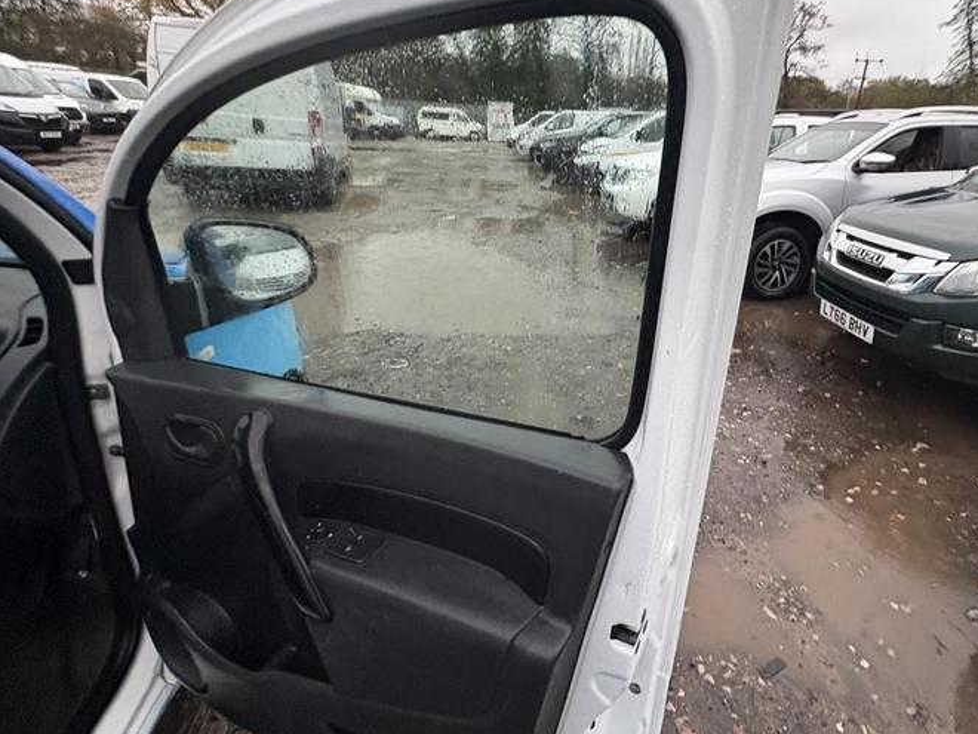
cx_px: 591
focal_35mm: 19
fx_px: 537
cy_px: 310
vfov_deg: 68.3
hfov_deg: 83.5
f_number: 2.2
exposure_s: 1/60
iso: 250
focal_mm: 2.22
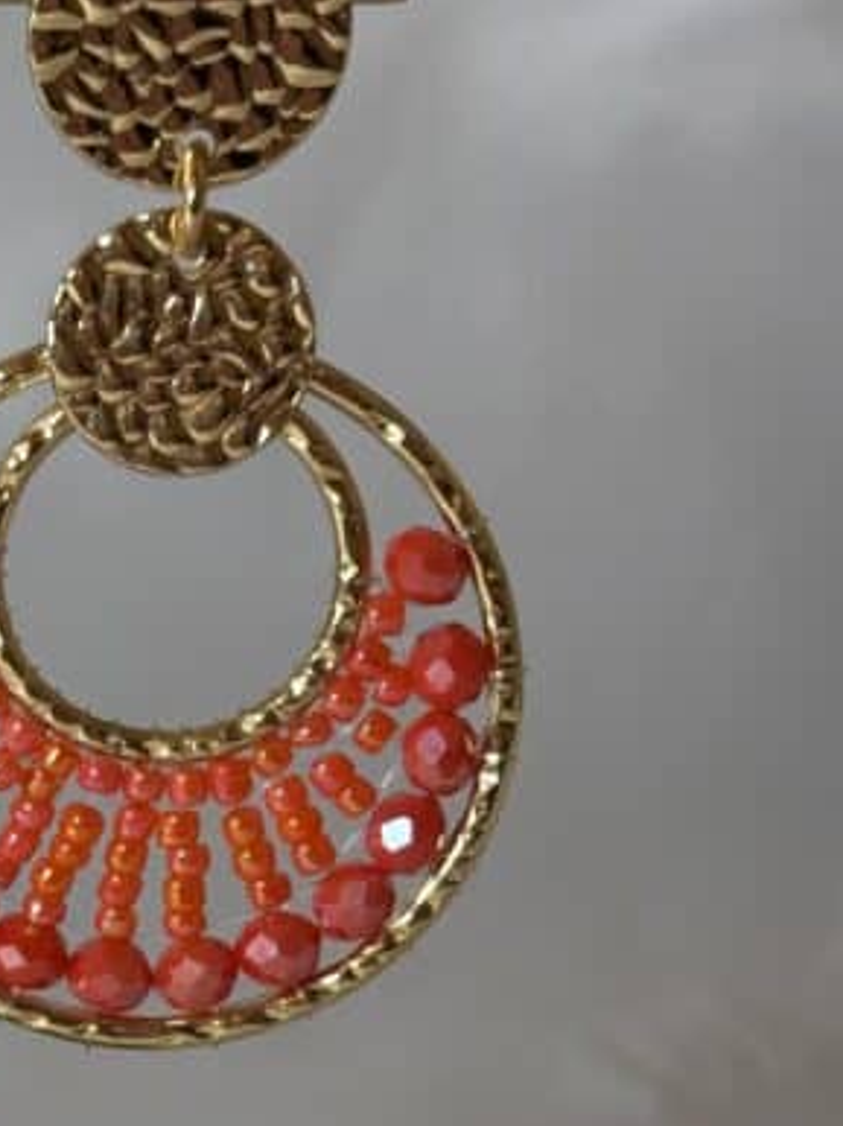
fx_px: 4486
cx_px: -271
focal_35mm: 138
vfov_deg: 14.2
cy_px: 881
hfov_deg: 10.5
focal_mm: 5.96
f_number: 1.6
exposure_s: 1/123
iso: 25
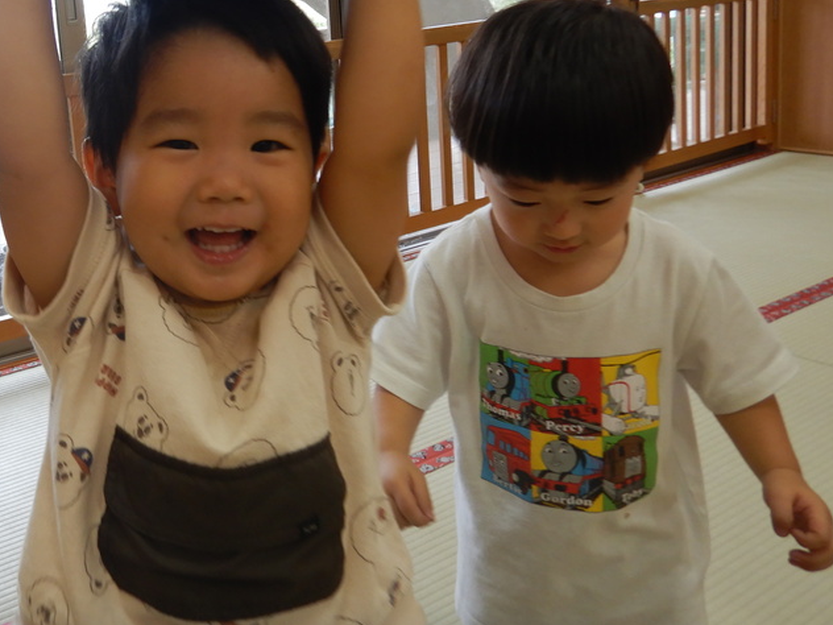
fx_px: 914
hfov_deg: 47.5
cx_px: 231
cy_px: 134
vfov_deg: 36.6
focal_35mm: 38
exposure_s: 1/60
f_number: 2.8
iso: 125
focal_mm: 4.3
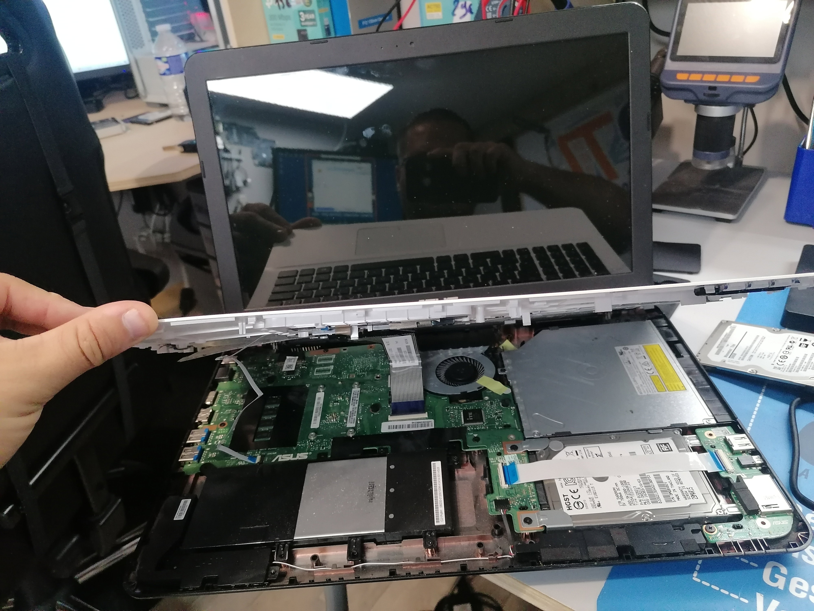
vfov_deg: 51.4
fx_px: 635
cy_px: 306
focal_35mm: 27
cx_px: 407
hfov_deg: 65.3
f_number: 1.8
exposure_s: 1/100
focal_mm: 4.75
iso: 640
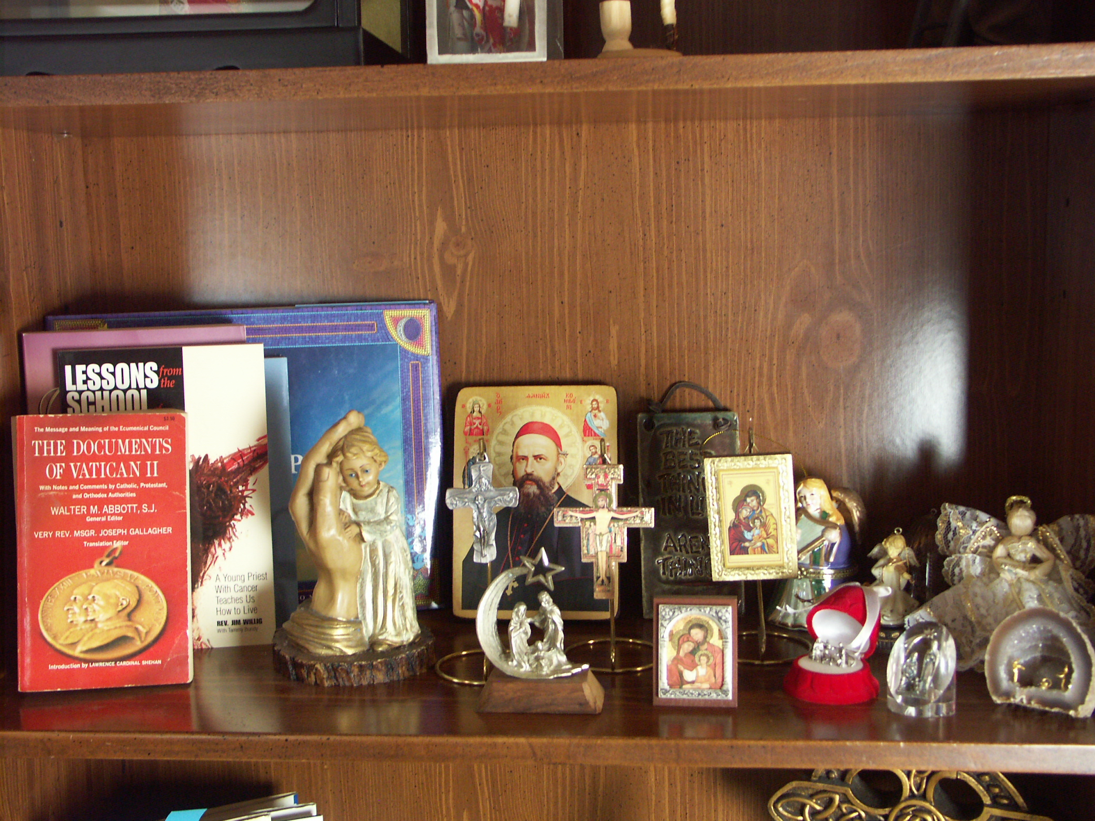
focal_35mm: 40
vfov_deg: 36.0
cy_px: 410
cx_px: 548
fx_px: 1265
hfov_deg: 46.8
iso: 200
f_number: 2.8
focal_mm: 10.41
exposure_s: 1/10
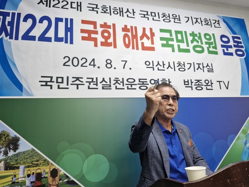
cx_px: 130
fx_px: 180
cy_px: 94
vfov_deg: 54.9
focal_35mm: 25
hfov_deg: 69.4
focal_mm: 5.54
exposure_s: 1/120
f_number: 1.8
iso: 200
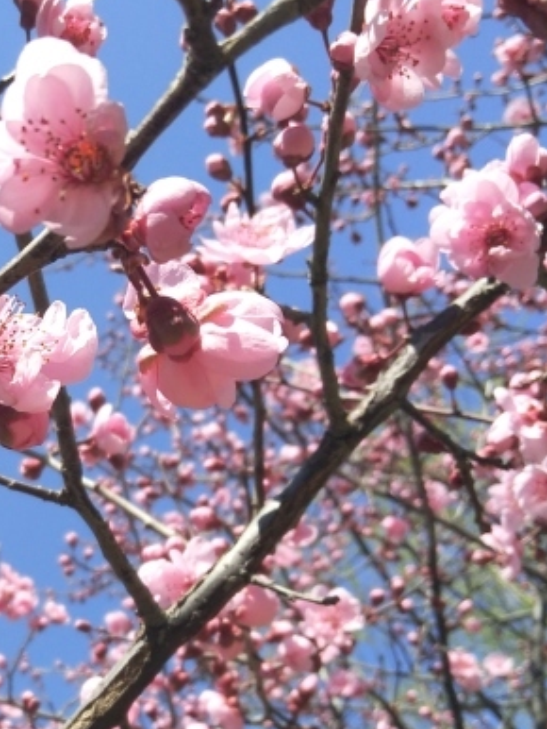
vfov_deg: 35.6
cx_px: -117
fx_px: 1115
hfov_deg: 24.8
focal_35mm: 53
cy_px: 510
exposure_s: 1/569
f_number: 2.2
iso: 100
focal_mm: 3.46
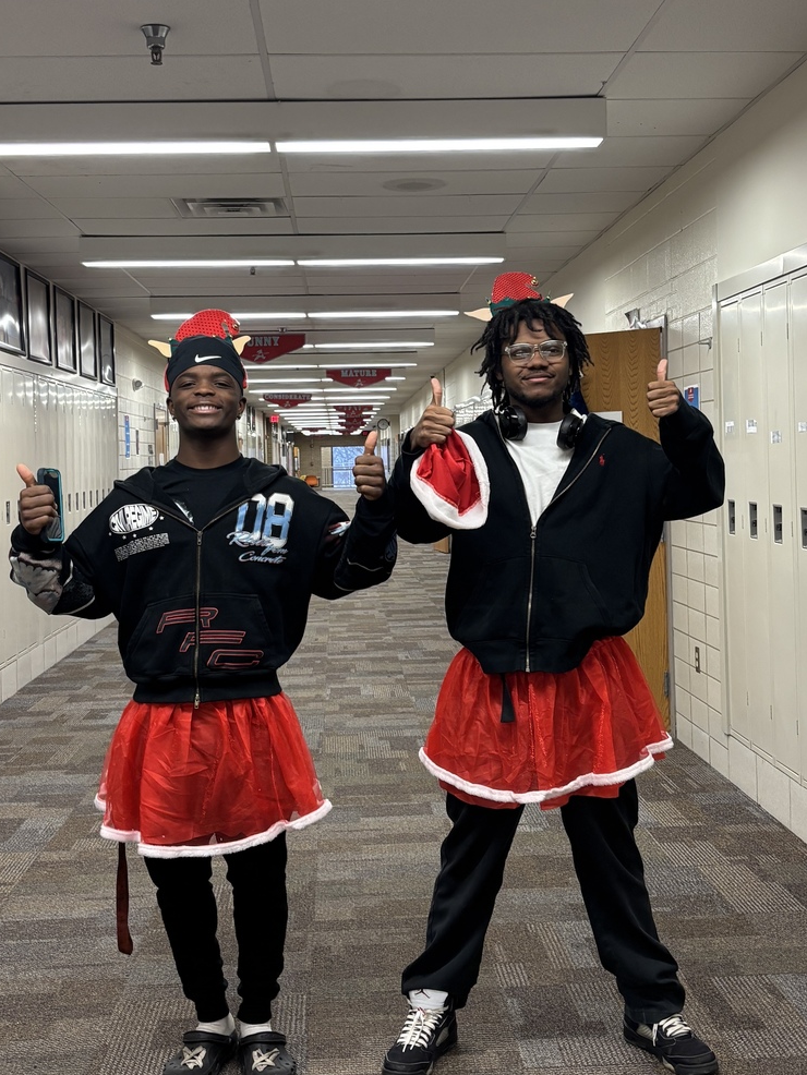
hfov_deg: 51.4
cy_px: 556
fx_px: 839
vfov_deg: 65.3
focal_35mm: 27
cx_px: 409
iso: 200
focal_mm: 5.96
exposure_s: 1/60
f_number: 1.6
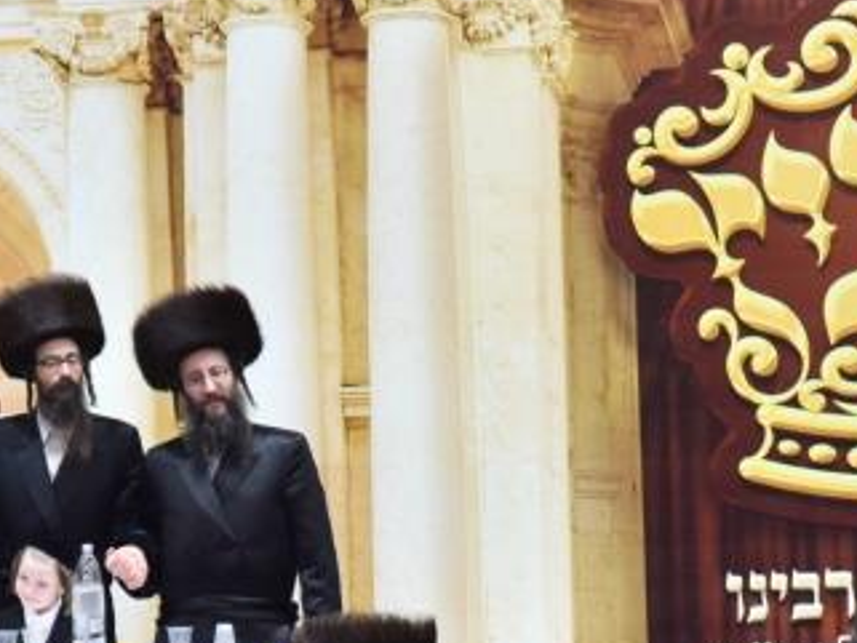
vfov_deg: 4.0
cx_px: 168
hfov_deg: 5.4
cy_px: 655
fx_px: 9114
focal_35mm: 368
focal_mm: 120
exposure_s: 1/320
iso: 1250
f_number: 4
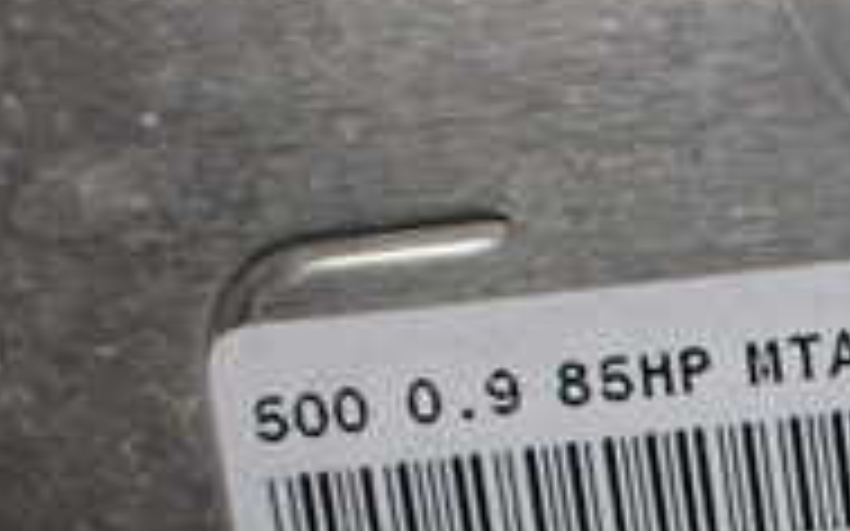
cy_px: 693
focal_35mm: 101
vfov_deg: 12.5
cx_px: 1084
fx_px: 2339
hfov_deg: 19.2
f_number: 2.3
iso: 320
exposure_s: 1/125
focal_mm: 5.4
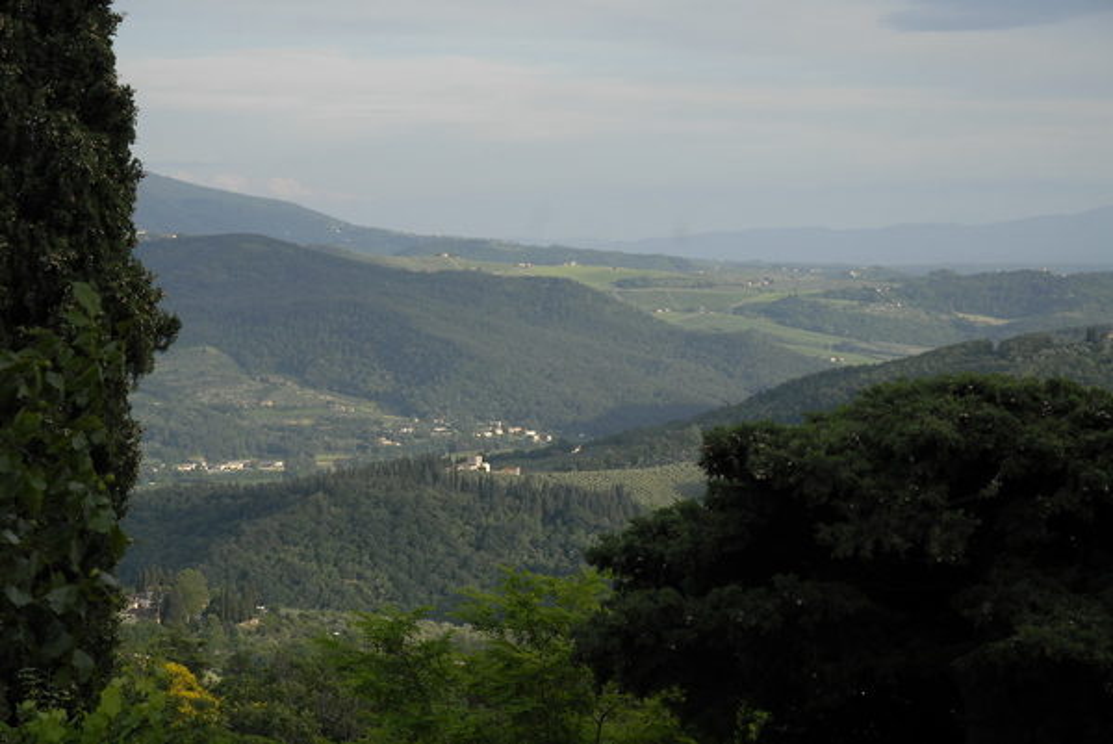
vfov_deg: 13.1
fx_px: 3248
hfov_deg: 19.4
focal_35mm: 105
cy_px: 372
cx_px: 556
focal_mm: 70
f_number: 7.1
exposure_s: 1/320
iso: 400
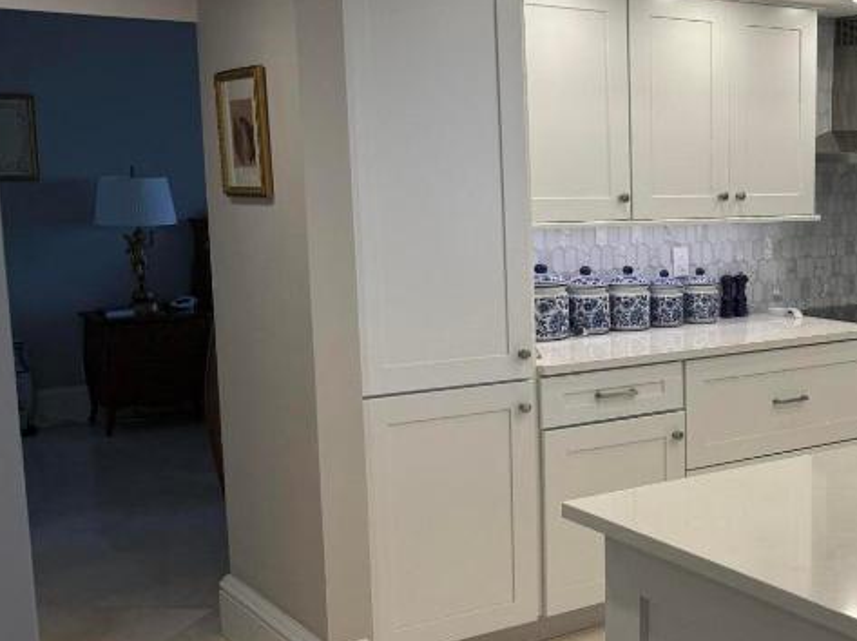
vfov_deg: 28.0
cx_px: 812
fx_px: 1286
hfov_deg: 34.3
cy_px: 357
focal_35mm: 52
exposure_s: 1/161
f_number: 1.78
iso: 64
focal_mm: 6.76
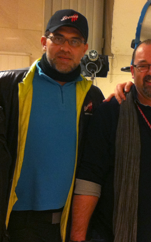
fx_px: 461
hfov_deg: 18.5
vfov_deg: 29.2
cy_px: 87
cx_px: 108
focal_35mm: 70
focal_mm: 3.85
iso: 320
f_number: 2.8
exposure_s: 1/15
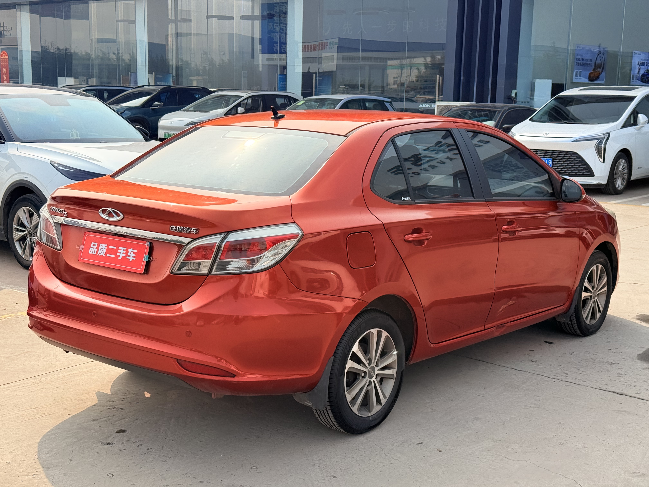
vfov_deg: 30.3
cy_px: 244
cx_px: 324
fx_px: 900
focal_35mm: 48
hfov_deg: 39.7
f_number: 1.78
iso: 100
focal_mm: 6.76
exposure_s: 1/4329
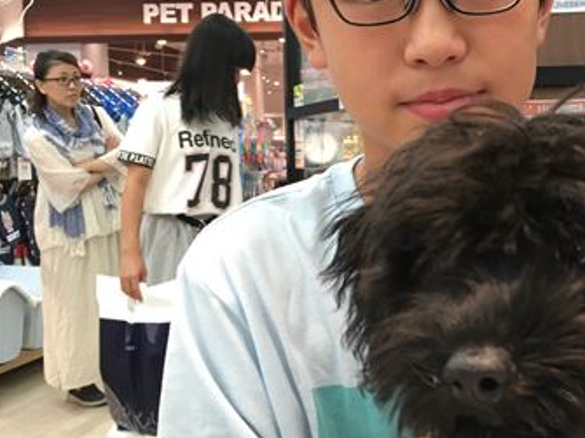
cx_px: 456
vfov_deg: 28.0
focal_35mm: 52
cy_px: 208
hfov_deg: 35.8
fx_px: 878
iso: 64
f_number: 2.2
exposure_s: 1/30
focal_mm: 4.15
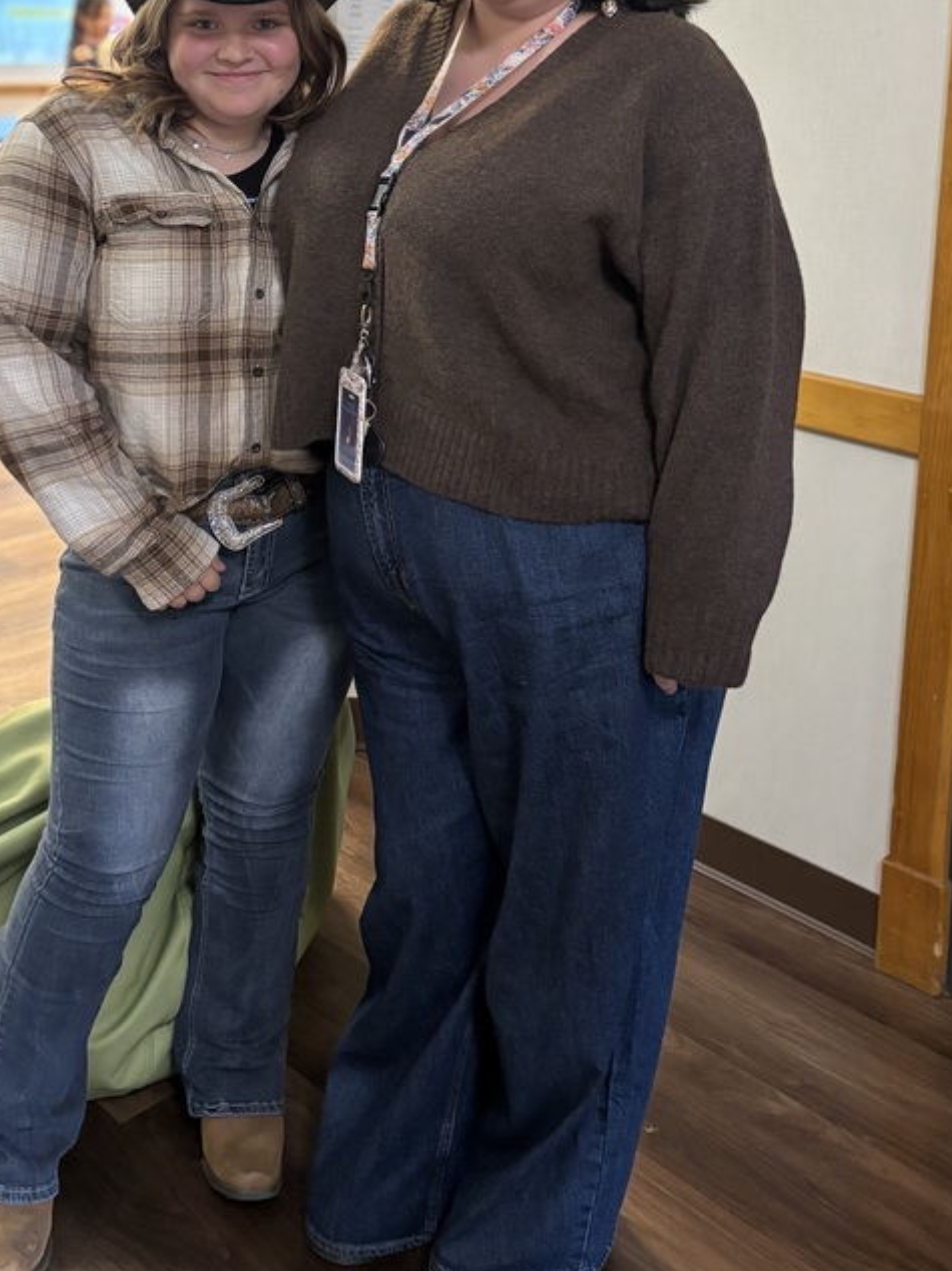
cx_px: 387
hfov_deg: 34.2
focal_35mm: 42
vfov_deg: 42.8
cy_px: 253
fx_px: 1541
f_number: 1.6
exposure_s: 1/60
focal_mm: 5.96
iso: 250
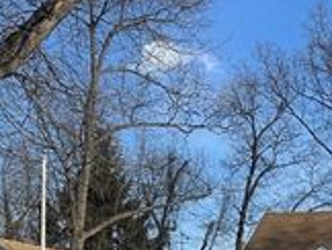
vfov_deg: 17.8
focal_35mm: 74
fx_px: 711
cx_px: 330
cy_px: 376
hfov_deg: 25.1
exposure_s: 1/5263
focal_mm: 6.86
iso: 80
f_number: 1.78
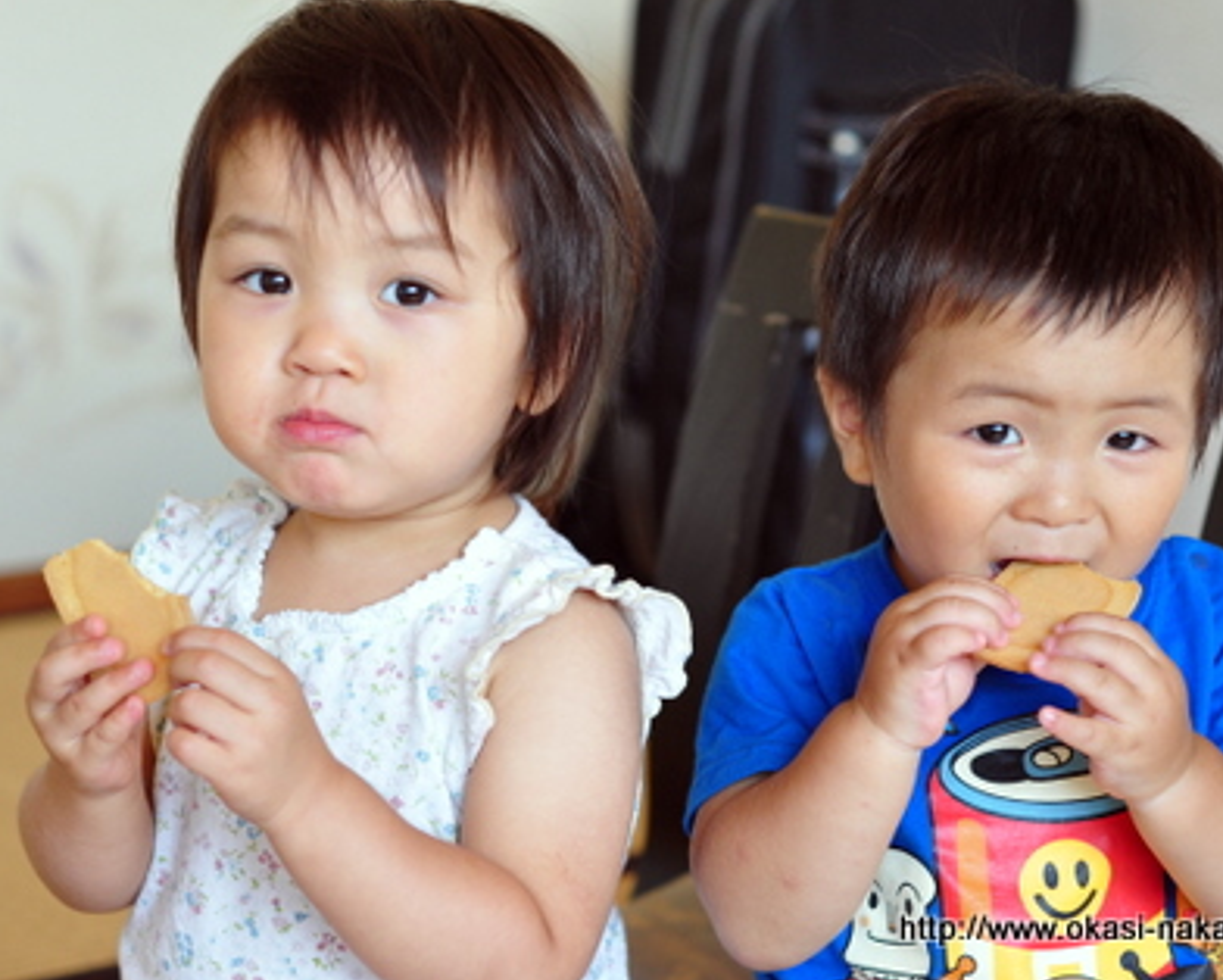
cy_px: 492
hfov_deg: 22.2
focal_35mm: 86
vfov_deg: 17.9
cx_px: 689
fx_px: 3114
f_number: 3.5
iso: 500
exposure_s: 1/100
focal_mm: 50
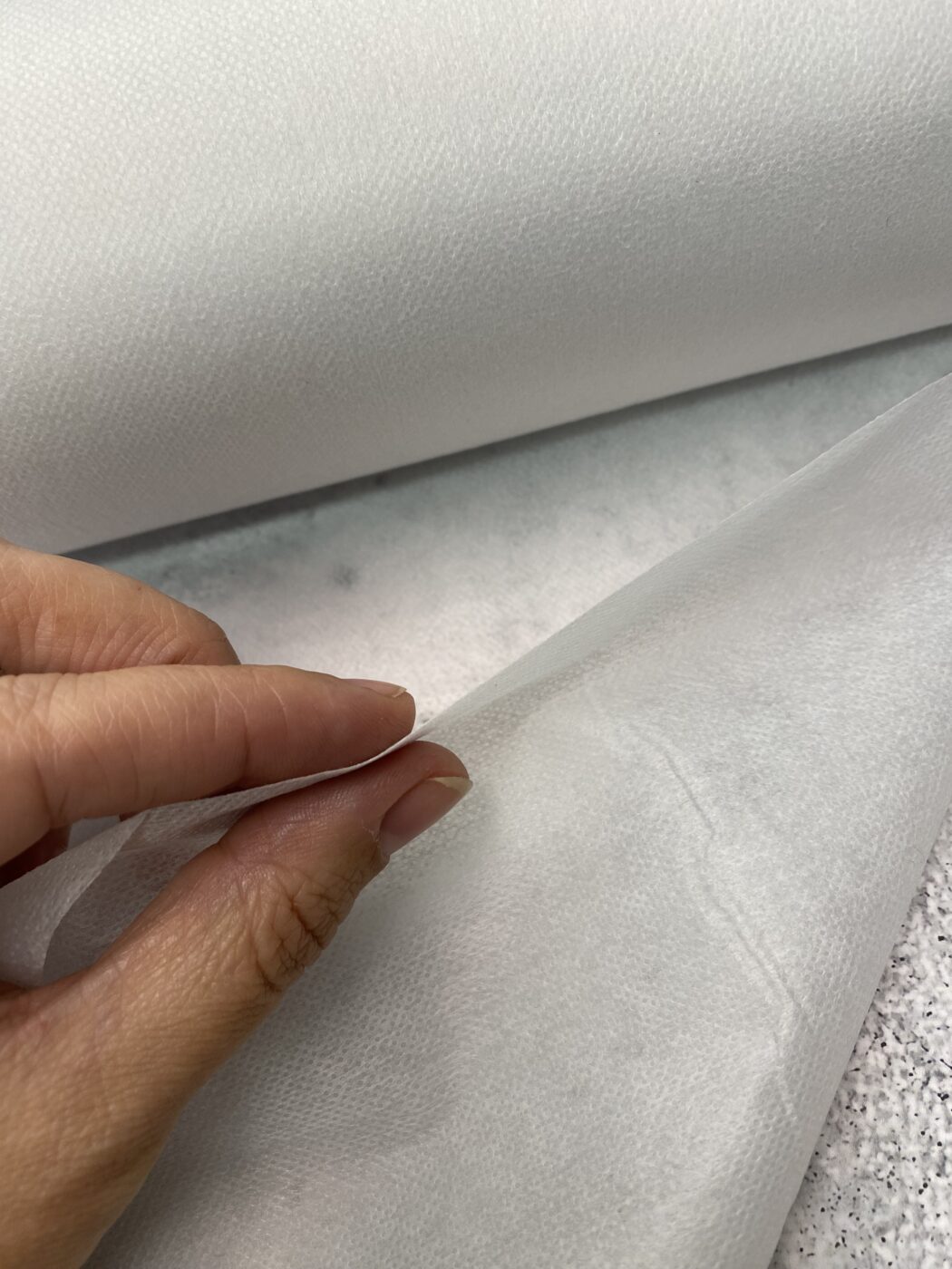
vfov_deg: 69.4
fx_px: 917
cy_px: 634
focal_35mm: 25
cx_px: 476
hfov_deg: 54.9
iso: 64
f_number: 1.8
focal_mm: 4.25
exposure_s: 1/100
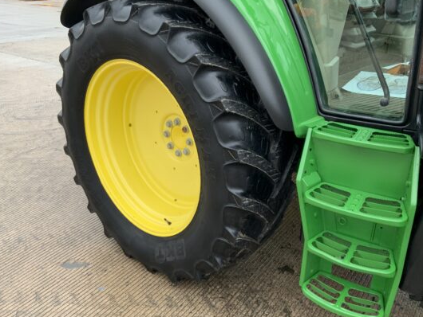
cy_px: 160
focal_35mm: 35
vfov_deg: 40.7
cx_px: 223
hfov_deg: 52.6
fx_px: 428
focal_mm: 3
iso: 32
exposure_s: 1/122
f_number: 1.8
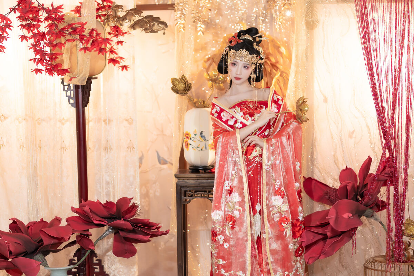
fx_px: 977
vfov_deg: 16.1
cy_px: 138
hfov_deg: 23.9
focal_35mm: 85
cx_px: 207
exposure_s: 1/250
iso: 100
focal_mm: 85
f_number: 1.4
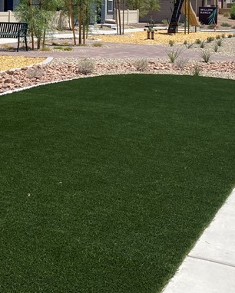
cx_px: 30
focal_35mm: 68
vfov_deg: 26.7
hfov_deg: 22.0
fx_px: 591
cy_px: 17
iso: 32
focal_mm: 4.25
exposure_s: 1/3497
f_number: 1.8
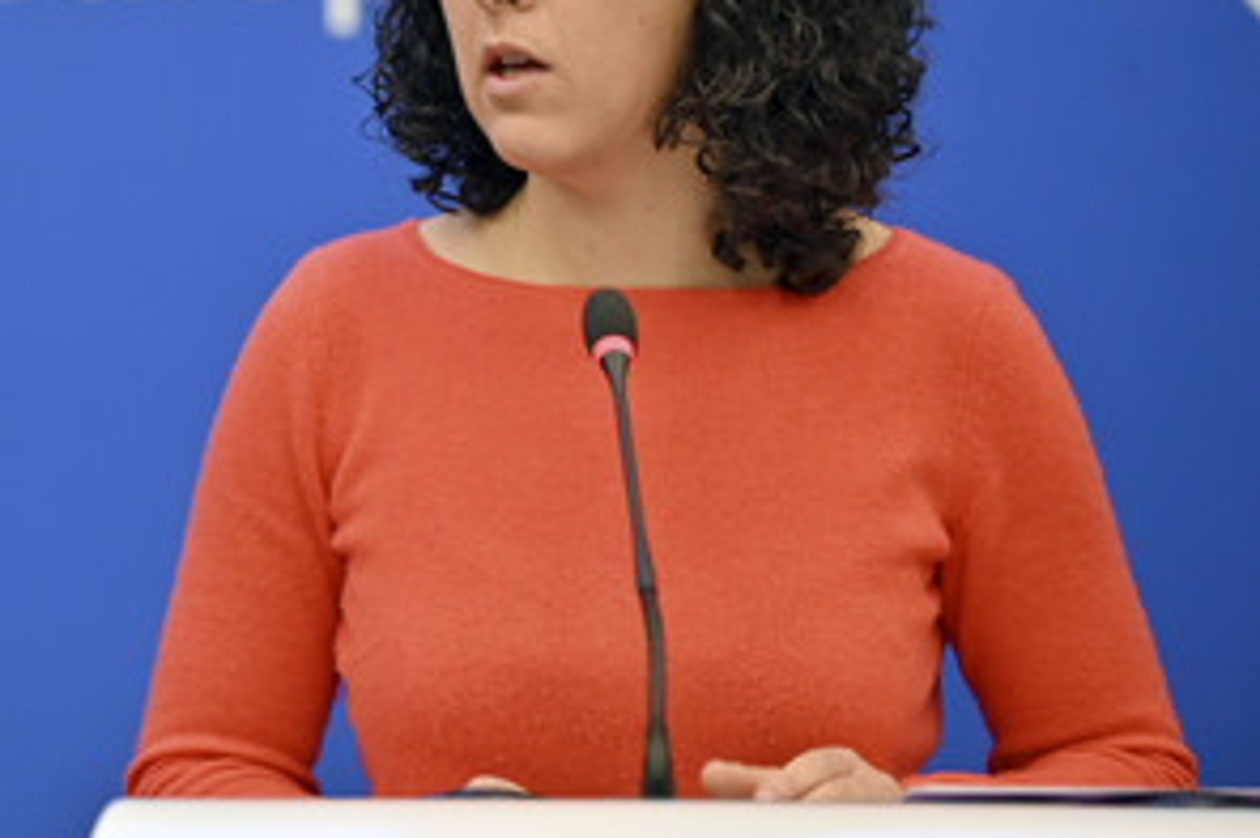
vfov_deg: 6.7
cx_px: 304
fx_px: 7206
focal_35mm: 206
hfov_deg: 10.0
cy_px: 225
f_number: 2.8
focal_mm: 135
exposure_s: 1/160
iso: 640
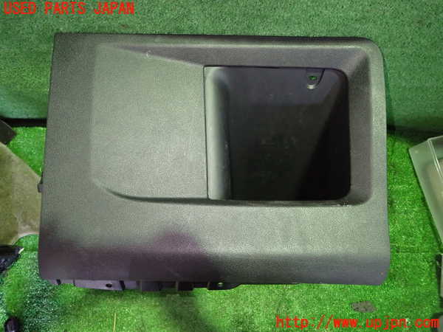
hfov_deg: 69.4
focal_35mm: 25
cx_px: 222
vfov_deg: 54.9
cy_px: 166
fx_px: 320
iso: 800
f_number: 2
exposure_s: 1/30
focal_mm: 4.5
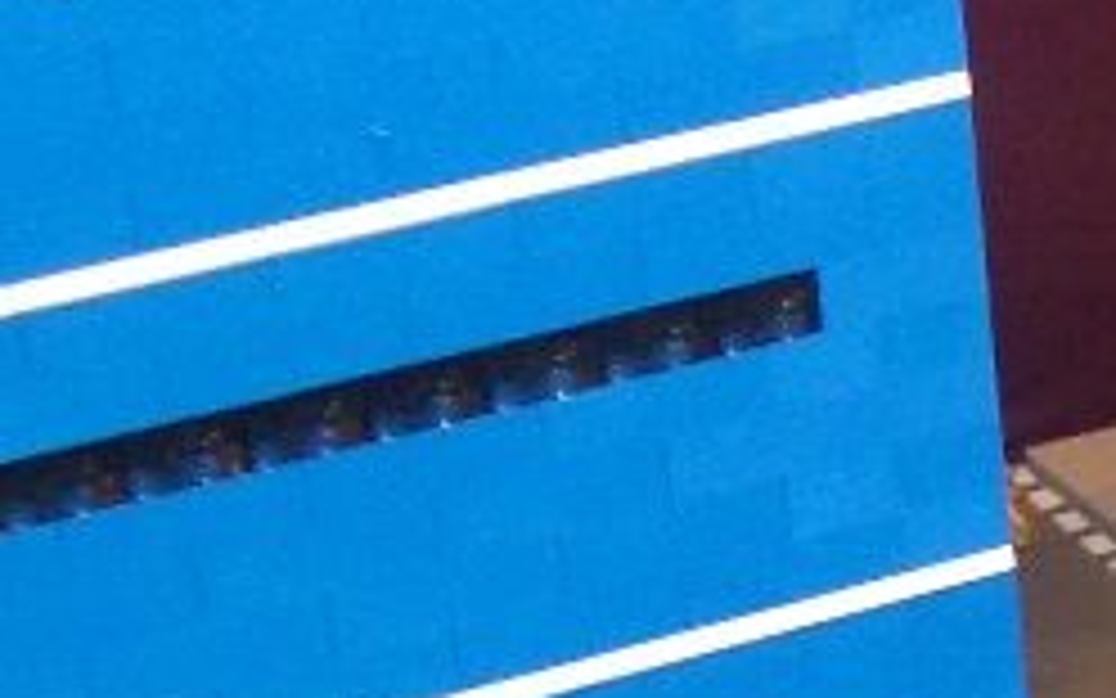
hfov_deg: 10.8
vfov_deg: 7.6
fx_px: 5231
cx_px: 2448
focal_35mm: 172
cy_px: 833
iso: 100
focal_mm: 5.8
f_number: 2.6
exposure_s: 1/60
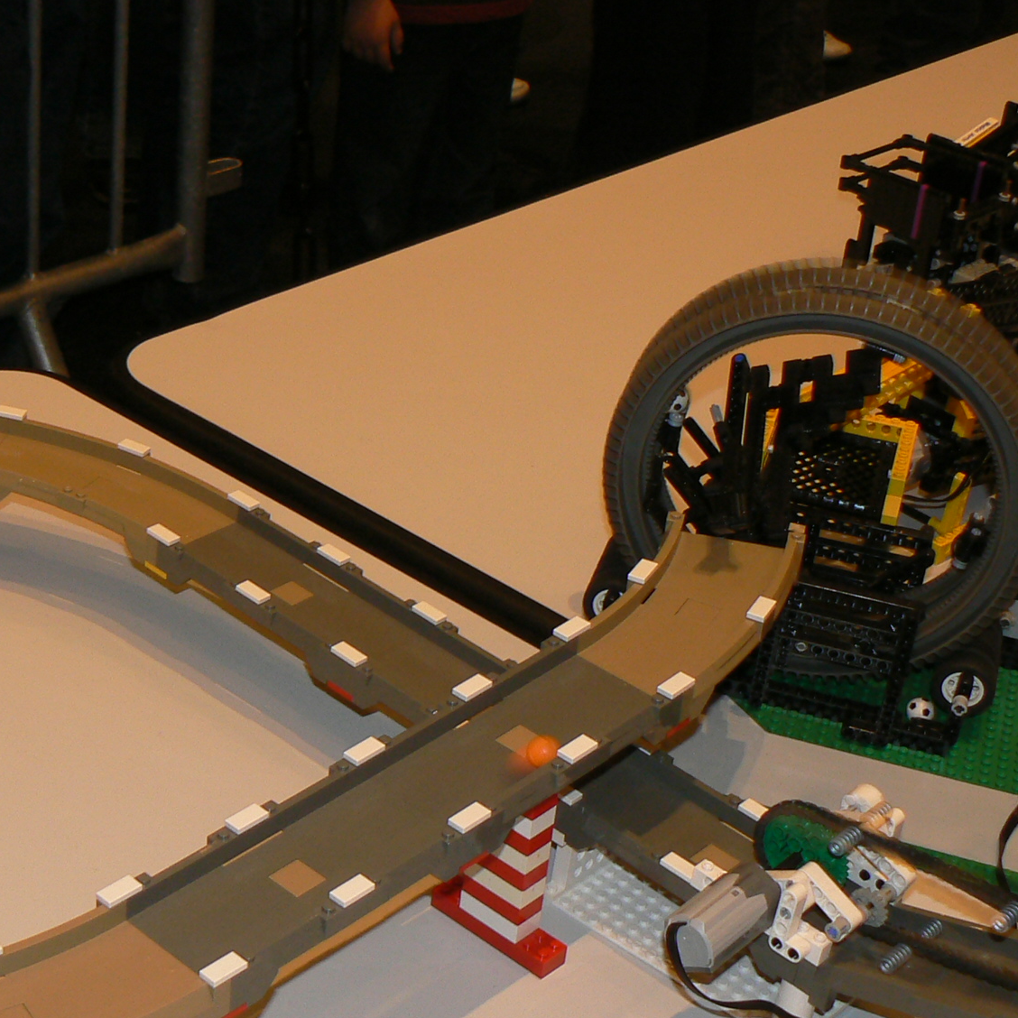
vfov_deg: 26.5
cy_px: 583
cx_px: 77
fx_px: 2163
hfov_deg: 25.6
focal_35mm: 65
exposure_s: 1/25
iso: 100
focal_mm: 6
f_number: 2.8
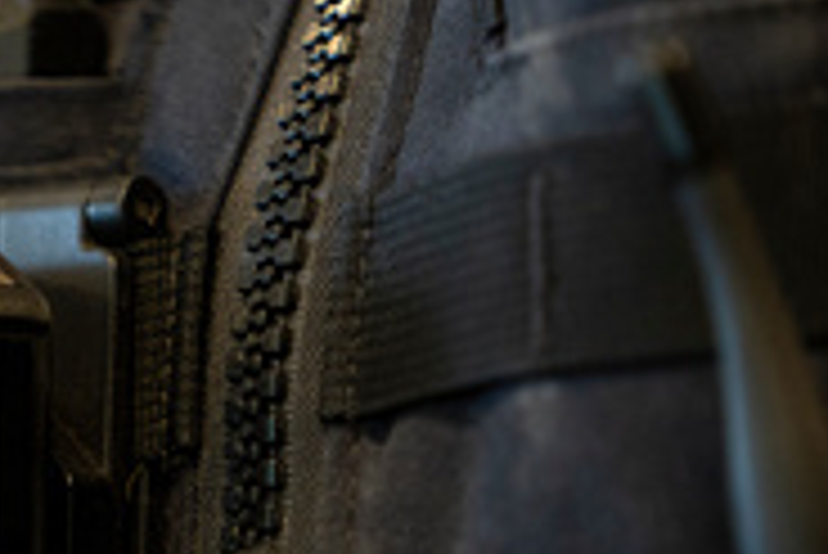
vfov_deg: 2.5
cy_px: 646
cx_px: -252
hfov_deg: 3.7
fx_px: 12798
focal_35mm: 556
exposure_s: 1/80
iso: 1600
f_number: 2.8
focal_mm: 200
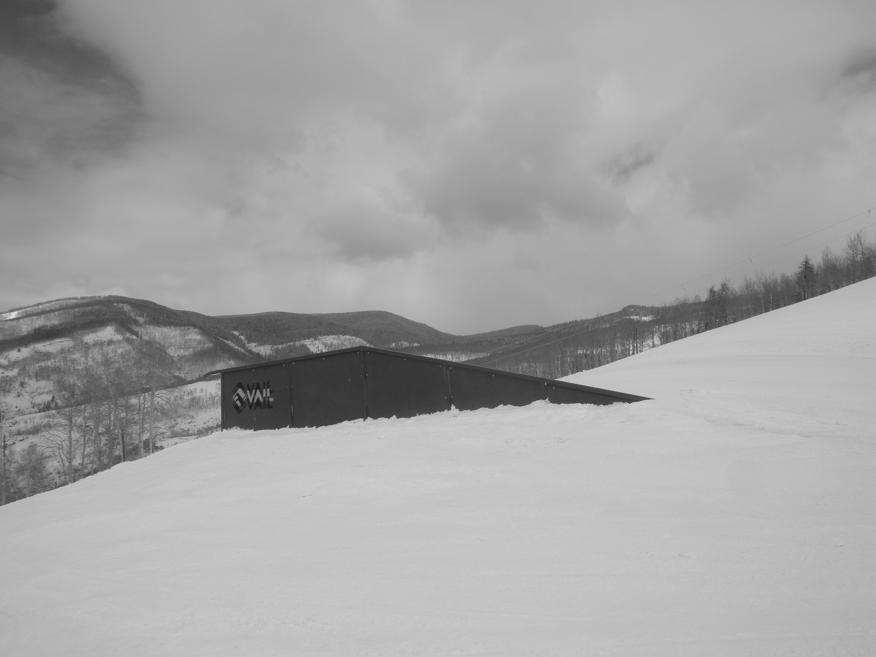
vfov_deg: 39.7
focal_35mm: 36
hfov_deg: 51.4
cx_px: 438
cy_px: 328
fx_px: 911
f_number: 5.6
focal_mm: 6.3
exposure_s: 1/936
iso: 64
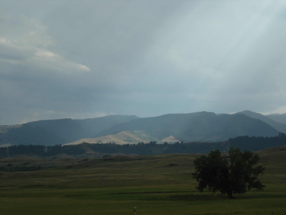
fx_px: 942
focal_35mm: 114
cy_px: 108
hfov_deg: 17.3
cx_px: 143
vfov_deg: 13.0
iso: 64
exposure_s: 1/258
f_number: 5.9
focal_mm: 18.9
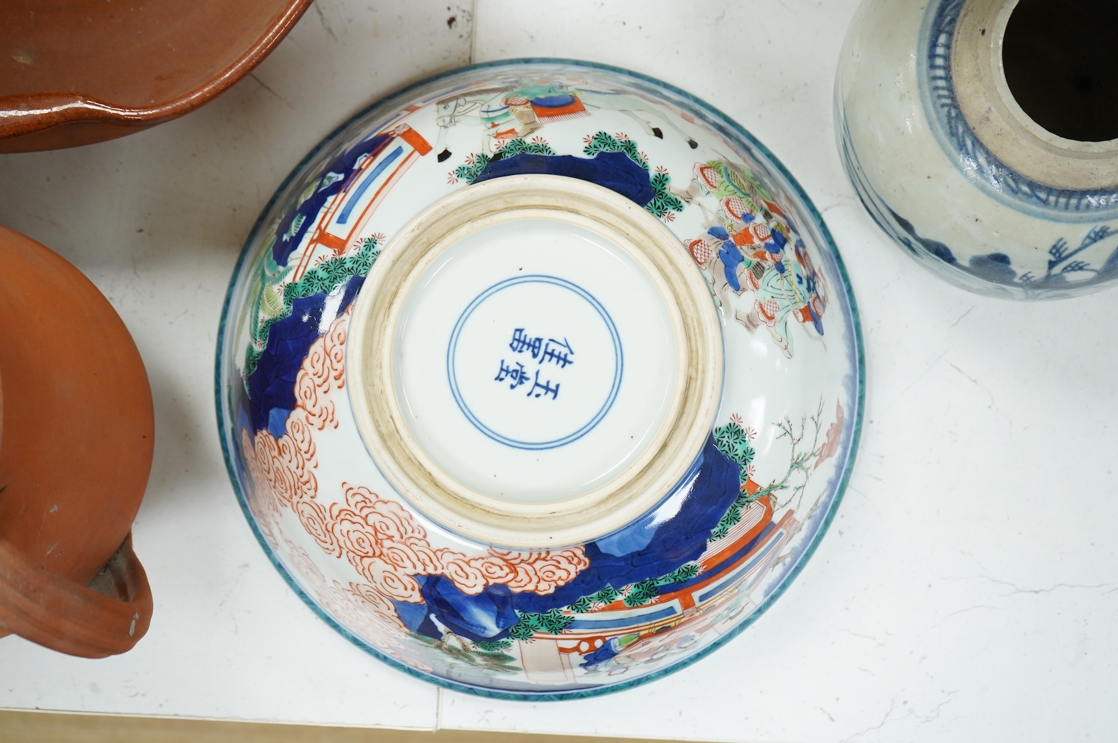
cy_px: 372
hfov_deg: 35.1
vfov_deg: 23.7
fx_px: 1769
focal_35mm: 57
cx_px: 559
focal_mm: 57
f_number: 7.1
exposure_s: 1/100
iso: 2500
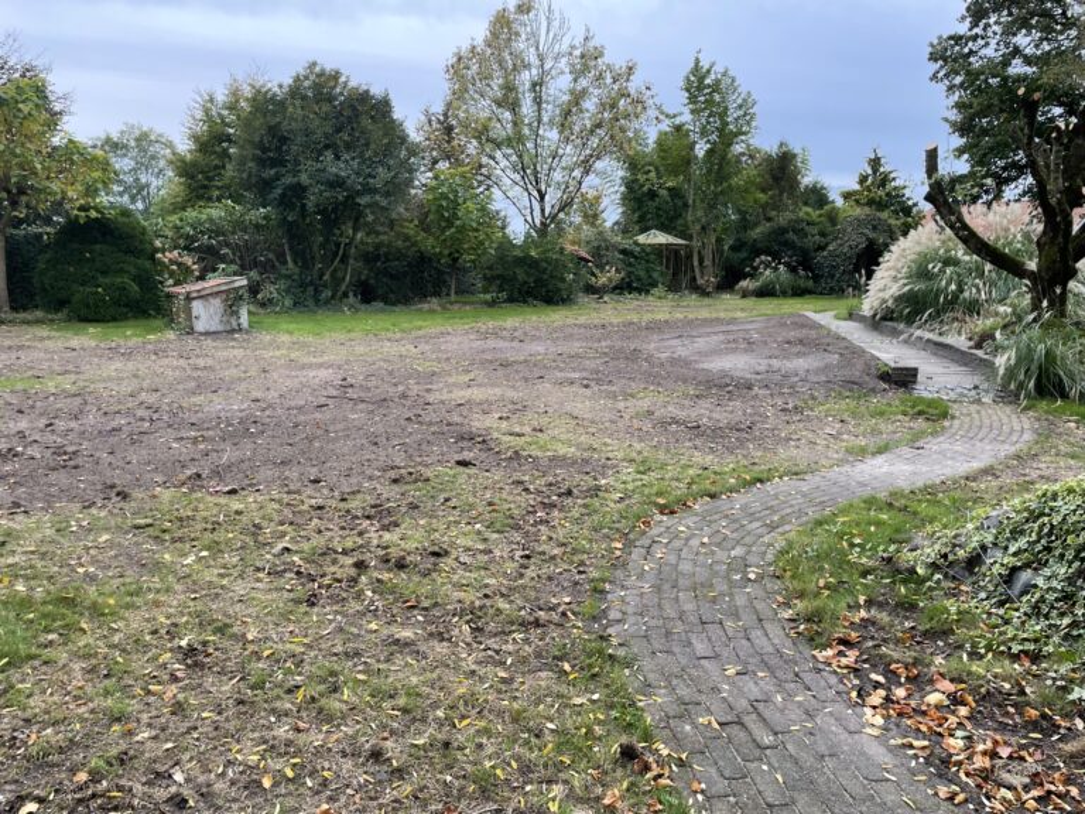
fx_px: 815
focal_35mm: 26
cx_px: 542
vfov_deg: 53.1
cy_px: 407
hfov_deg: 67.3
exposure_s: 1/121
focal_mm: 4.2
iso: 40
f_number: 1.6
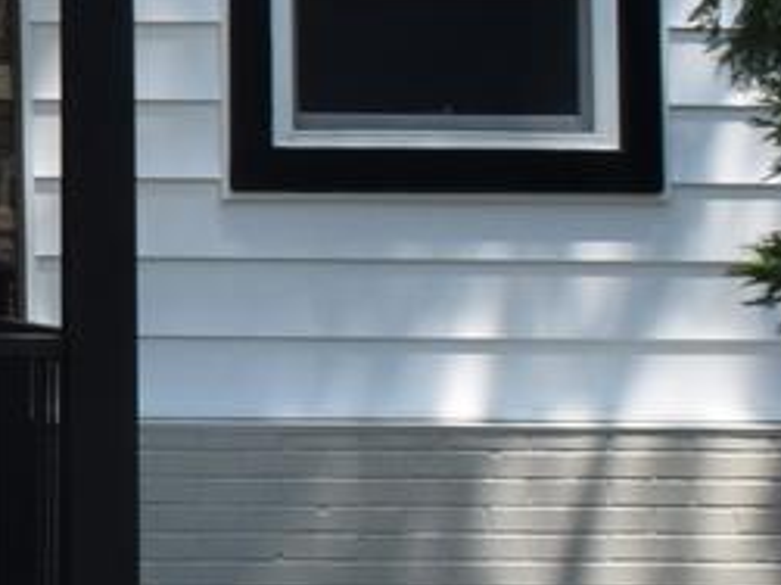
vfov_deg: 6.8
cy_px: -440
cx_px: -862
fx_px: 4781
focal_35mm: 212
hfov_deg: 8.7
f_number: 9
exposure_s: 1/200
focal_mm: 18
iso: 100
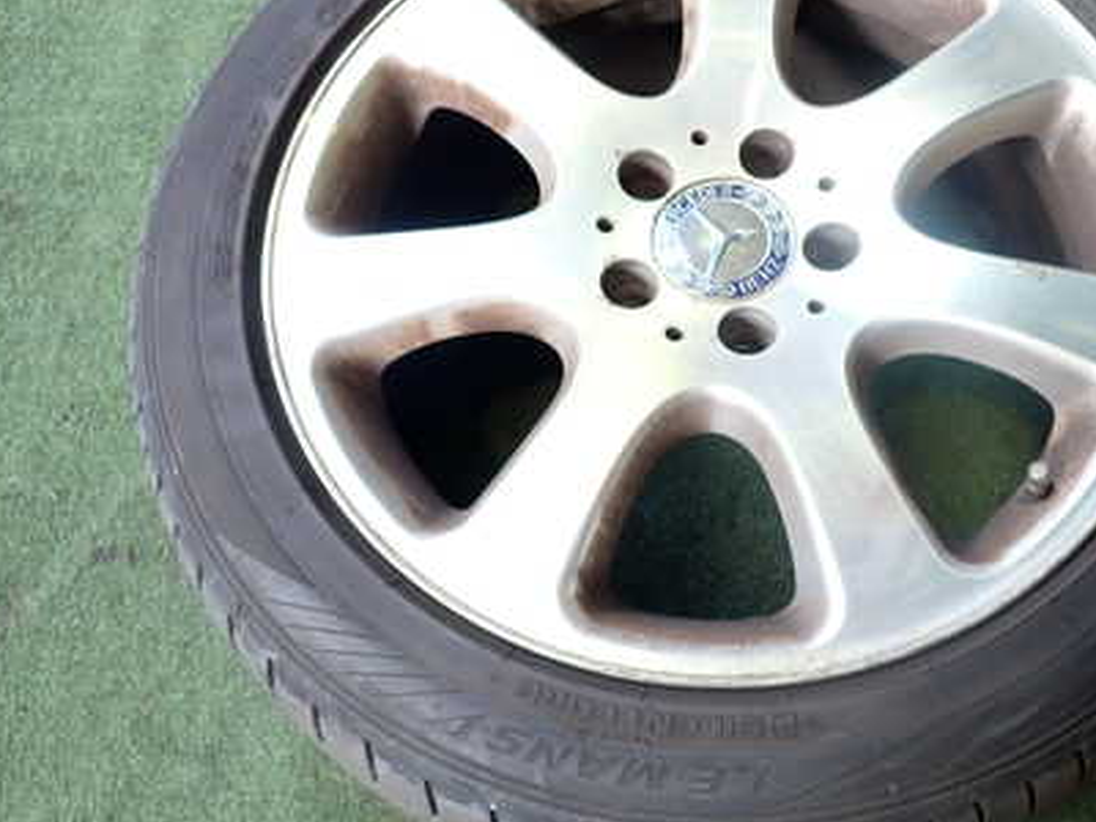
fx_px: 1425
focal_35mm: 45
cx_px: 699
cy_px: 345
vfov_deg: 32.1
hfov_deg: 41.7
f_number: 2.3
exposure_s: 1/100
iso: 200
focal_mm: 5.4
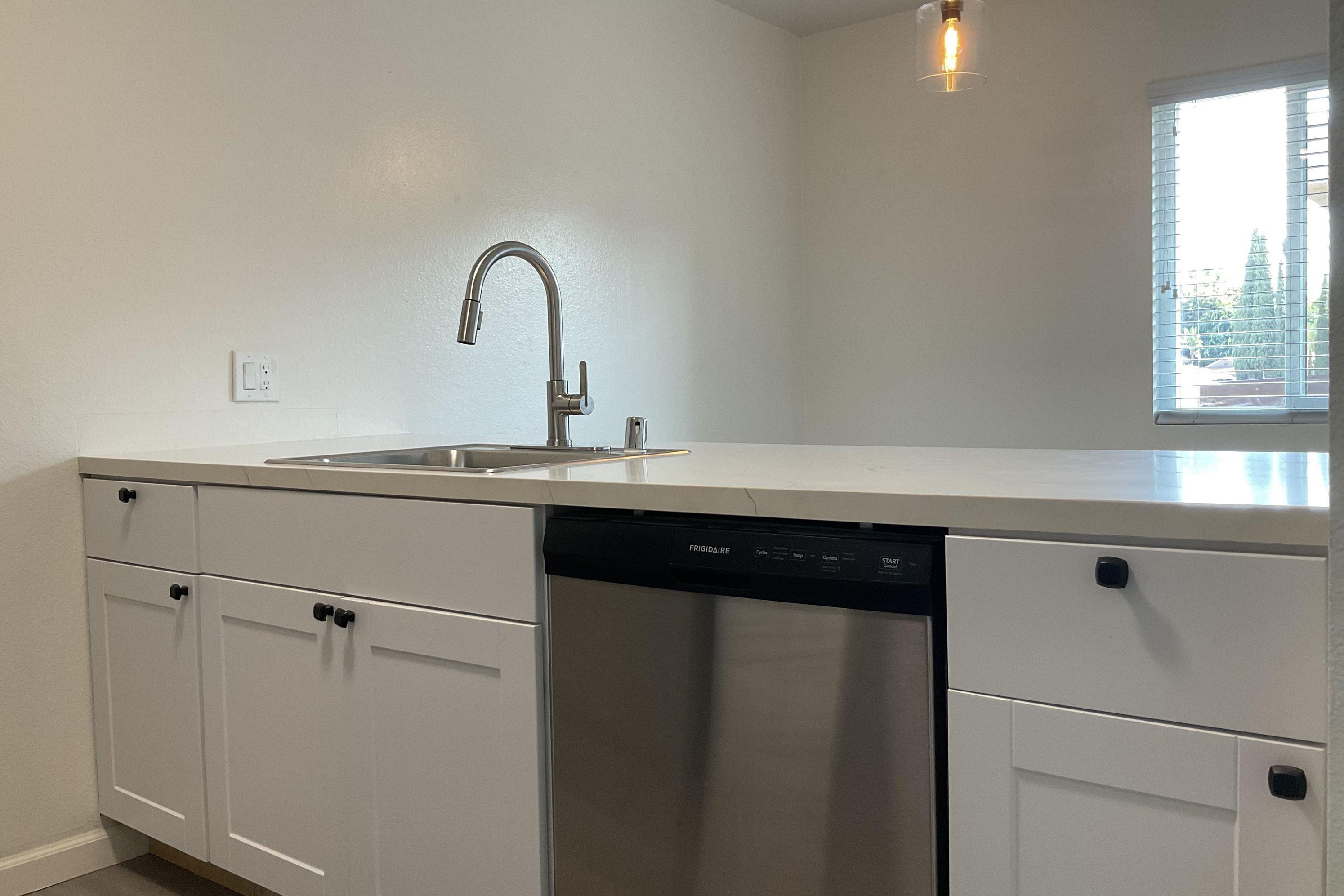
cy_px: 438
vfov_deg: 42.3
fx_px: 1157
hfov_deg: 60.3
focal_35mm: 31
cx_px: 656
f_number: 1.8
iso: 80
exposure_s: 1/60
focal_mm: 3
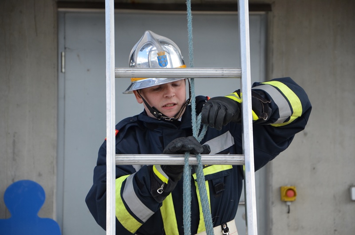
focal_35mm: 158
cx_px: 178
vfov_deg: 8.7
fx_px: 1550
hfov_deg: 13.1
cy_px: 118
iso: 500
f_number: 5.6
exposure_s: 1/500
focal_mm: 105
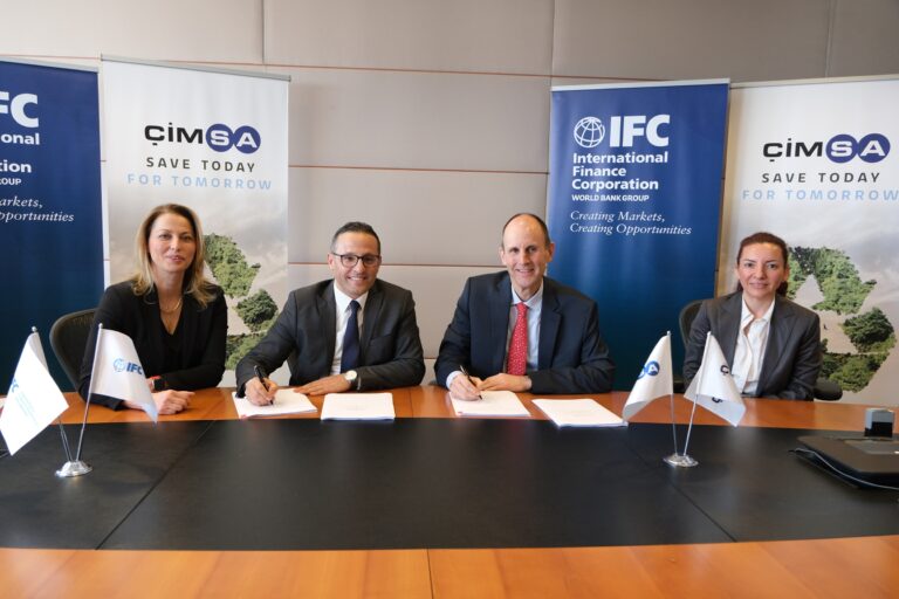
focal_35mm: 27
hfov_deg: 67.4
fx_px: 674
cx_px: 450
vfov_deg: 47.9
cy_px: 300
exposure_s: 1/60
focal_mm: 17.7
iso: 1000
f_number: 4
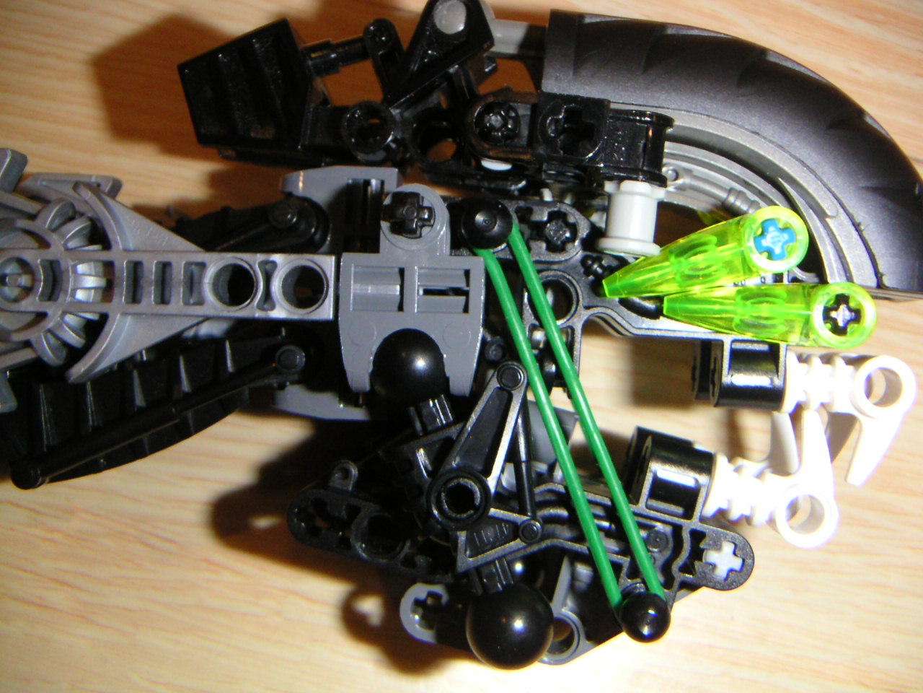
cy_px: 346
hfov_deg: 47.9
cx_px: 462
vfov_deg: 36.8
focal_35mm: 39
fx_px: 1040
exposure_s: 1/45
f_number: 6.7
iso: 200
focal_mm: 5.1
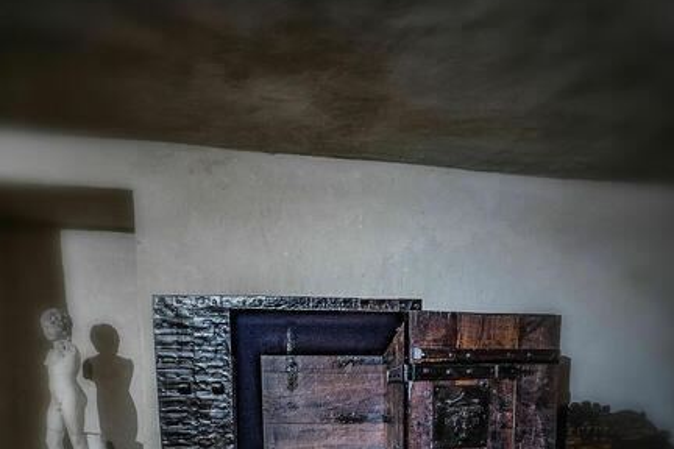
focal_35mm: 26
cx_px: 339
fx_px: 487
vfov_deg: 42.9
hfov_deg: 69.4
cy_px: 446
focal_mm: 9
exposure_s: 1/10
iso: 800
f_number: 2.8
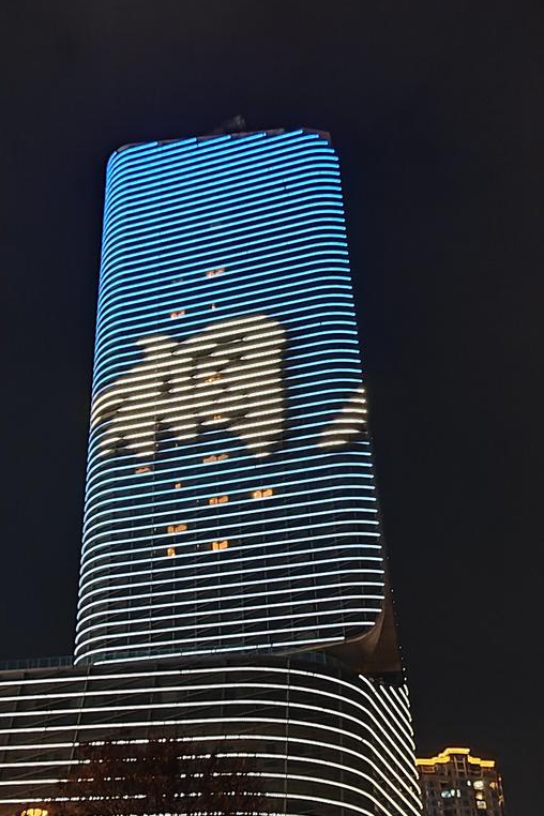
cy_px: 530
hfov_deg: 32.2
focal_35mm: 41
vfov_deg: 46.8
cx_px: 152
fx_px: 929
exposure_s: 1/10
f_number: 1.9
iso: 3936
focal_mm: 5.52
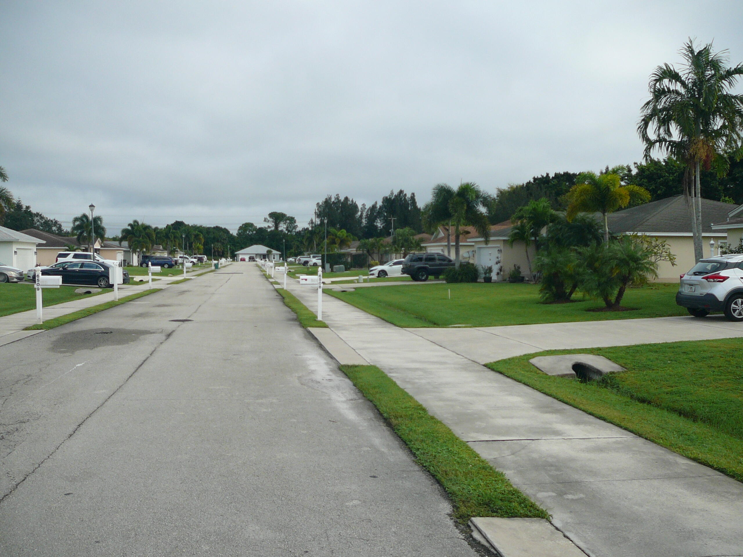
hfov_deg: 52.6
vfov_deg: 40.7
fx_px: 751
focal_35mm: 35
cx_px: 372
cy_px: 278
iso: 80
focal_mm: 5.2
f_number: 2.8
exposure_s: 1/800
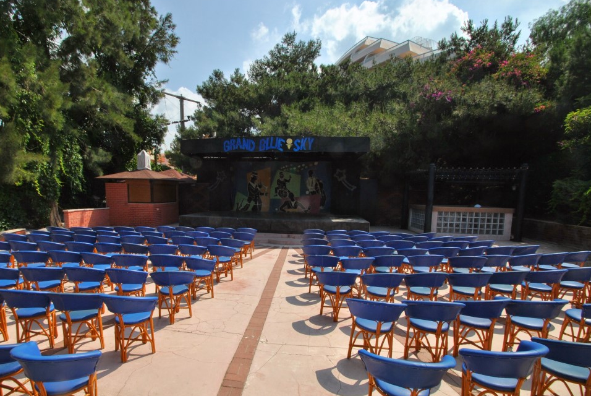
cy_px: 229
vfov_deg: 67.1
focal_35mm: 18
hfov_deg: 89.7
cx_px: 270
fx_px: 296
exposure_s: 1/200
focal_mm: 10
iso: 100
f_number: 11
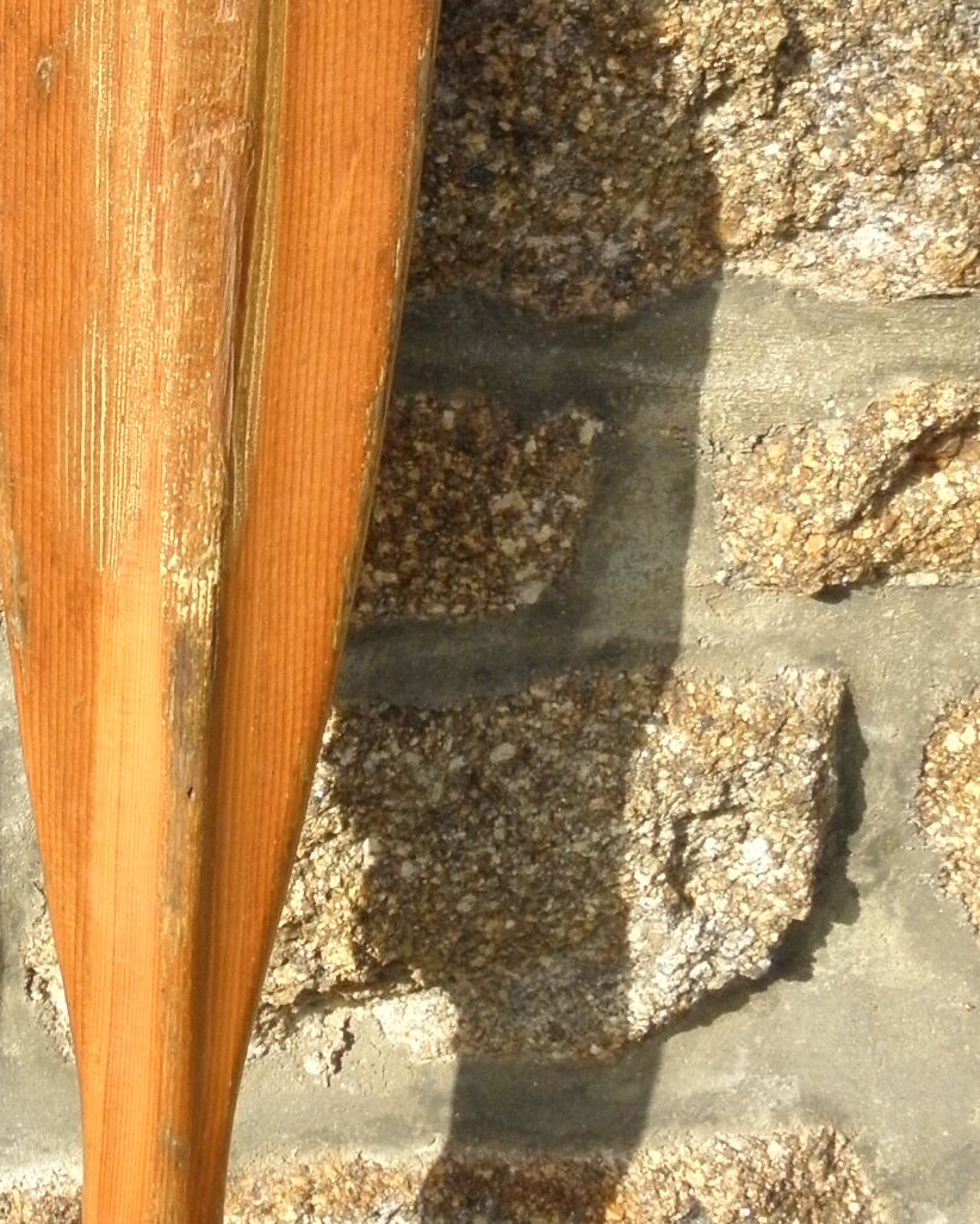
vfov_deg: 24.6
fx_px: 2646
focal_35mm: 73
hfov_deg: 20.2
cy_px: -61
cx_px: -32
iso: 200
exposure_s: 1/250
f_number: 7.2
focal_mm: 5.5
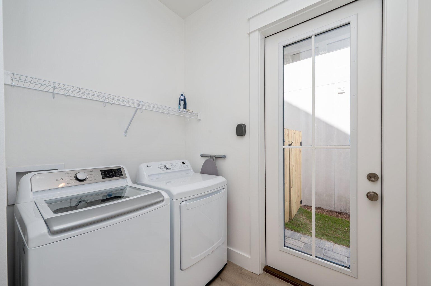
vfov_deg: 81.1
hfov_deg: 104.3
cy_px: 143
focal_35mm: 14
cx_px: 216
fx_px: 167
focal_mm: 14
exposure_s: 1/30
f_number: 9
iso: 100
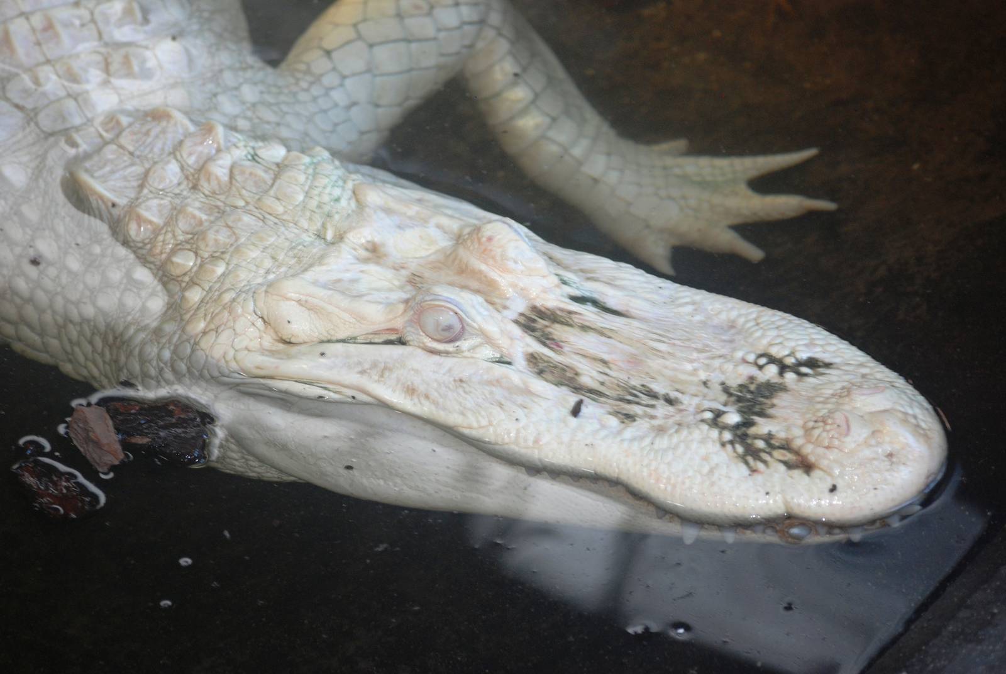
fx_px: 5665
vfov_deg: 6.8
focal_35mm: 202
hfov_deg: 10.1
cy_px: 337
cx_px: 503
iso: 400
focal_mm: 135
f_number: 4.5
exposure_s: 1/60
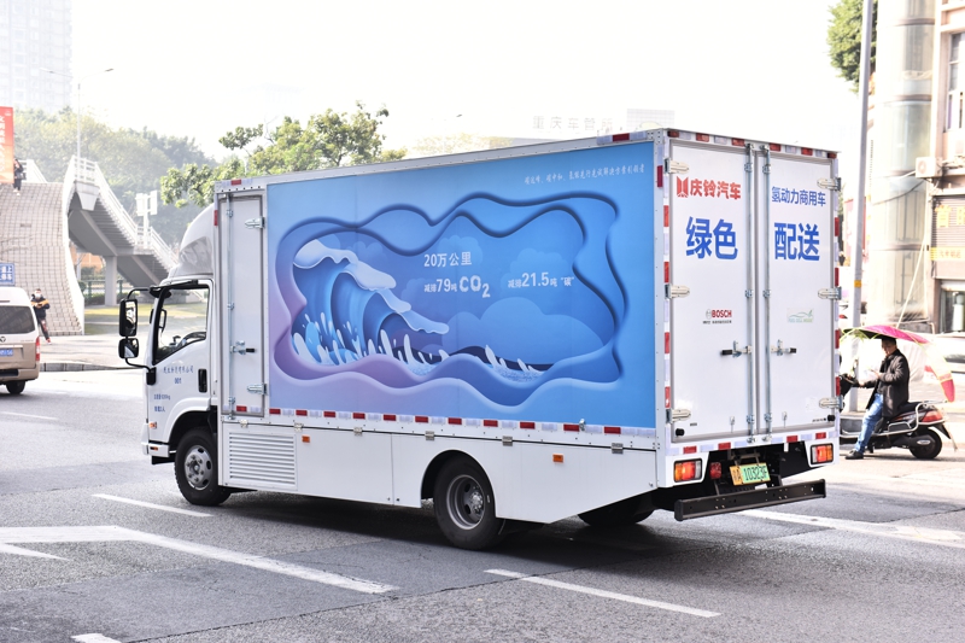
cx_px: 482
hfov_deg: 35.6
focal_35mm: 56
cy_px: 322
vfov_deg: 24.2
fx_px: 1501
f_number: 4.5
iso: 200
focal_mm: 56
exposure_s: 1/250
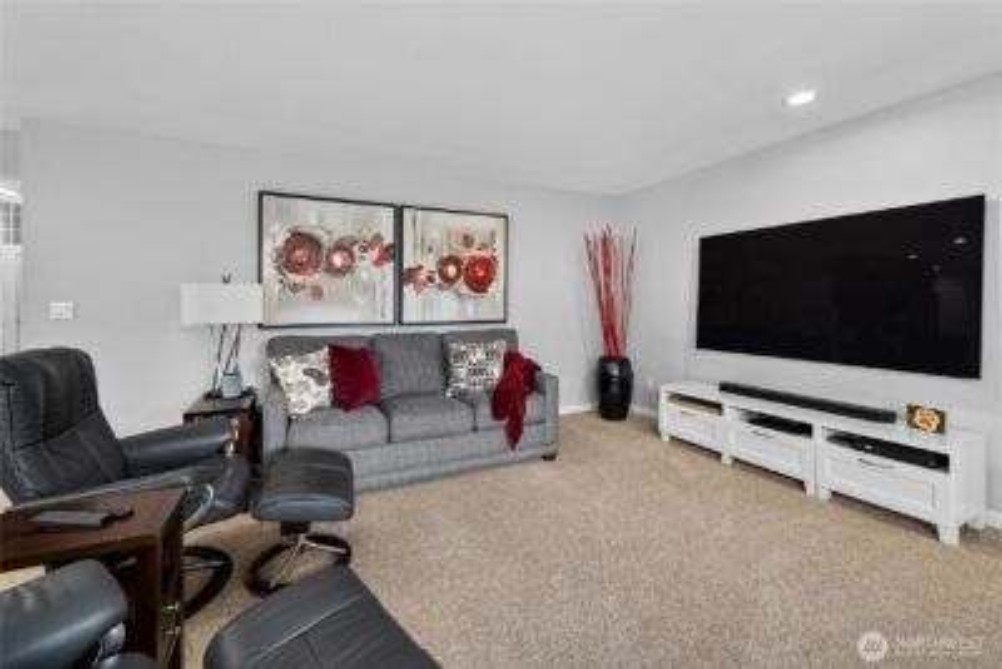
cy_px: 334
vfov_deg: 81.3
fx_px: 390
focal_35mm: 14
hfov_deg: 104.2
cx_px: 501
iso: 1000
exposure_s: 1/5
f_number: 6.3
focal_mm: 14
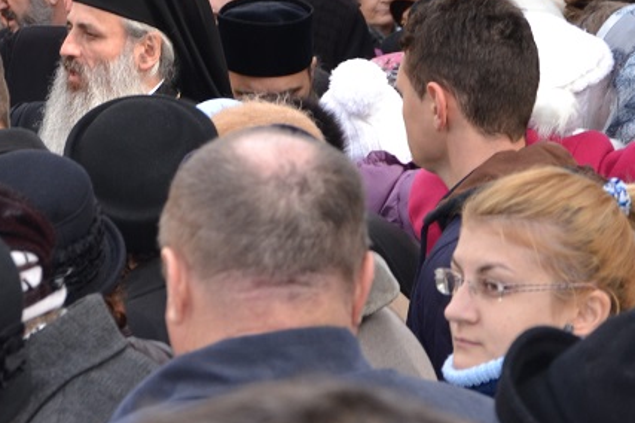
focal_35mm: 211
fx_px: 3719
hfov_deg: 9.7
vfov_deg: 6.5
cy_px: 55
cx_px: -19
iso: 200
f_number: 5
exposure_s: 1/125
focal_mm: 50
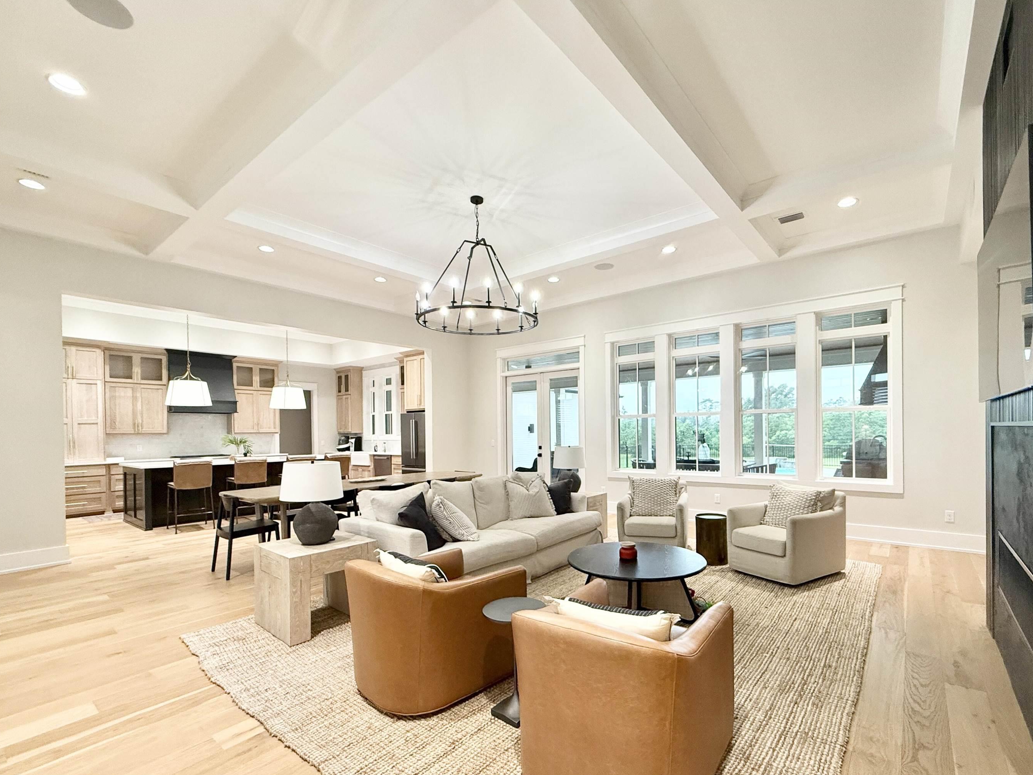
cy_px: 435
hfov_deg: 94.3
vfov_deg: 77.8
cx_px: 554
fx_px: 477
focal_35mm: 16
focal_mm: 2.22
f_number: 2.2
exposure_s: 1/120
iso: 320
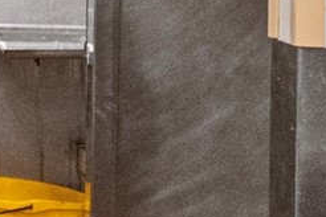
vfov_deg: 6.6
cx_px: -400
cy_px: -86
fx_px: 1874
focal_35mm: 207
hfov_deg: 9.1
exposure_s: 1/40
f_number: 5.6
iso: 2500
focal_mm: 20
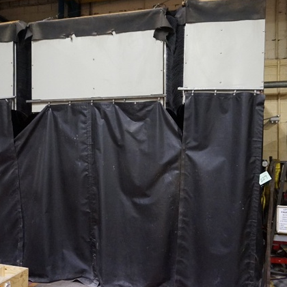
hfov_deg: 47.2
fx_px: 328
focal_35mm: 35
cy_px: 150
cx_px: 135
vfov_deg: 47.2
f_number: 3.5
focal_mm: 16
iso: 3200
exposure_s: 1/100
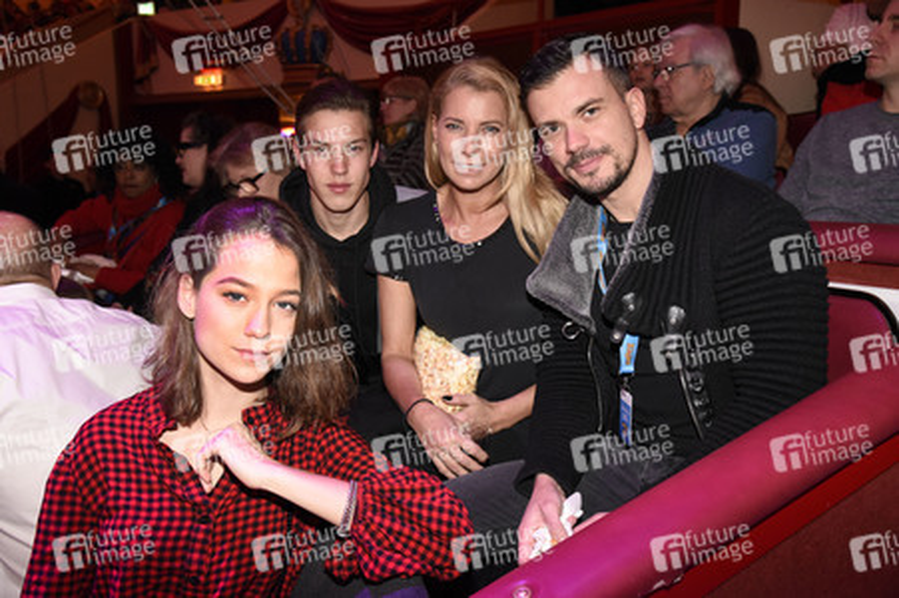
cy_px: 299
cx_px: 450
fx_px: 799
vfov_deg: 41.1
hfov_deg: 58.8
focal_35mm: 32
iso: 3200
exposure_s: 1/60
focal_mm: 32
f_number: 6.3
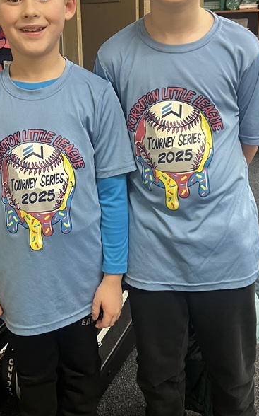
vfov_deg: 41.8
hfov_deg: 26.7
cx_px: 85
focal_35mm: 48
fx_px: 543
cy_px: 179
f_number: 1.5
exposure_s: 1/60
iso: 250
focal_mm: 5.7
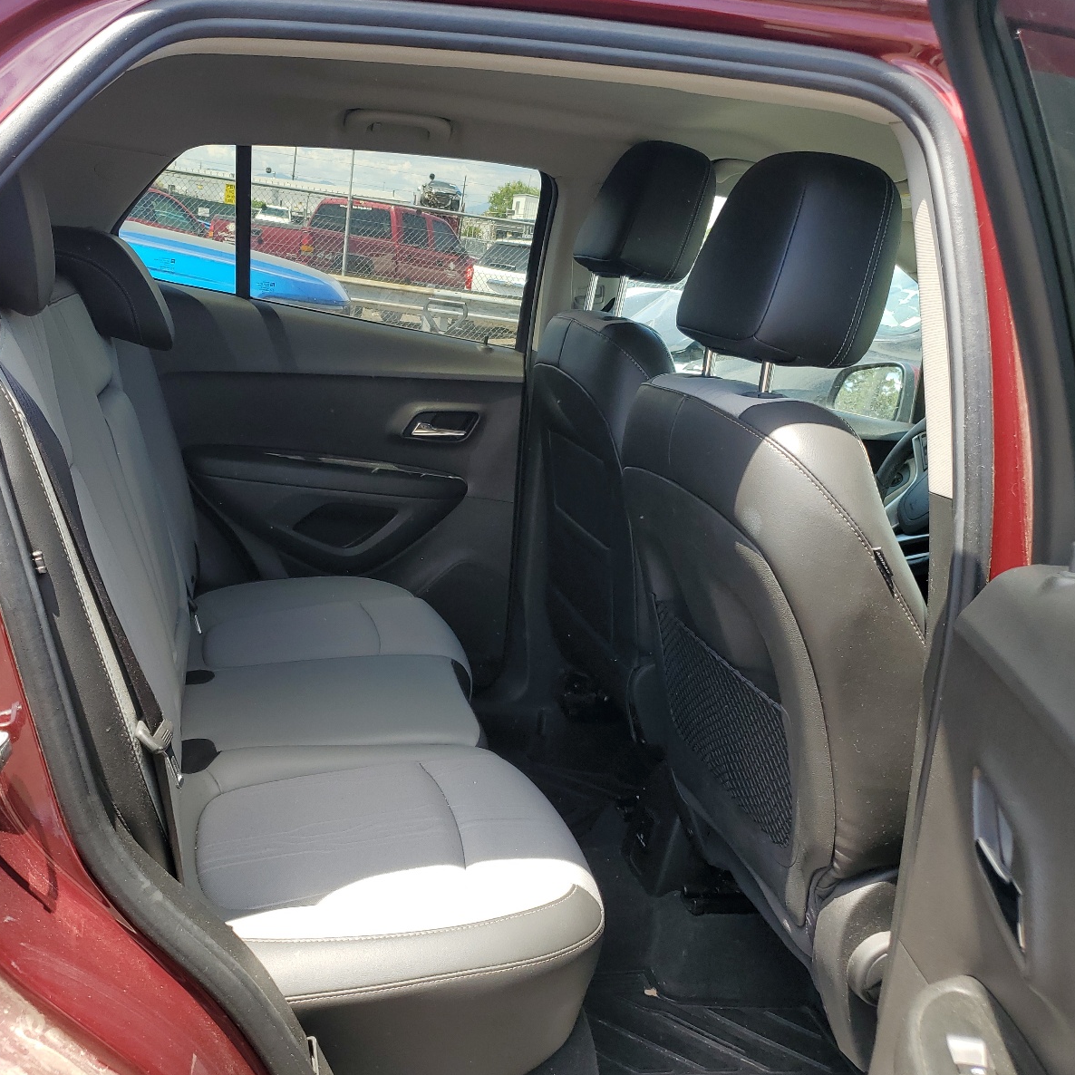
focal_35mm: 31
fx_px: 1089
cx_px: 407
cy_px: 541
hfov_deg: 52.0
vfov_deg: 52.5
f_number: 1.5
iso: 50
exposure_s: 1/588
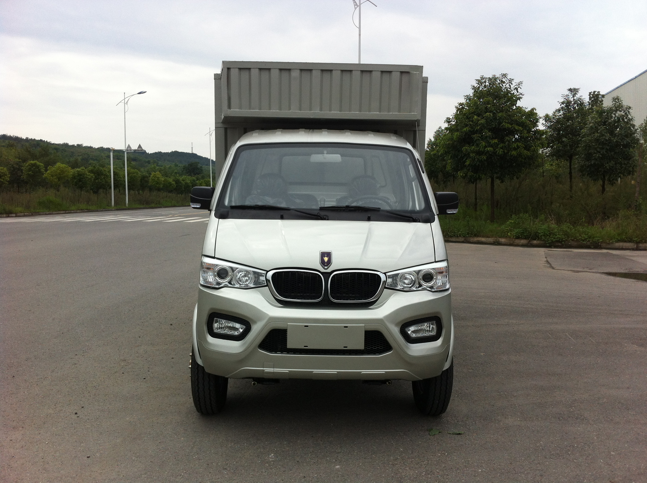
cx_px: 324
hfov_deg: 52.7
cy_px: 242
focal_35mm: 35
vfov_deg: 40.6
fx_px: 653
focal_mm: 3.85
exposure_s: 1/1160
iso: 80
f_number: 2.8
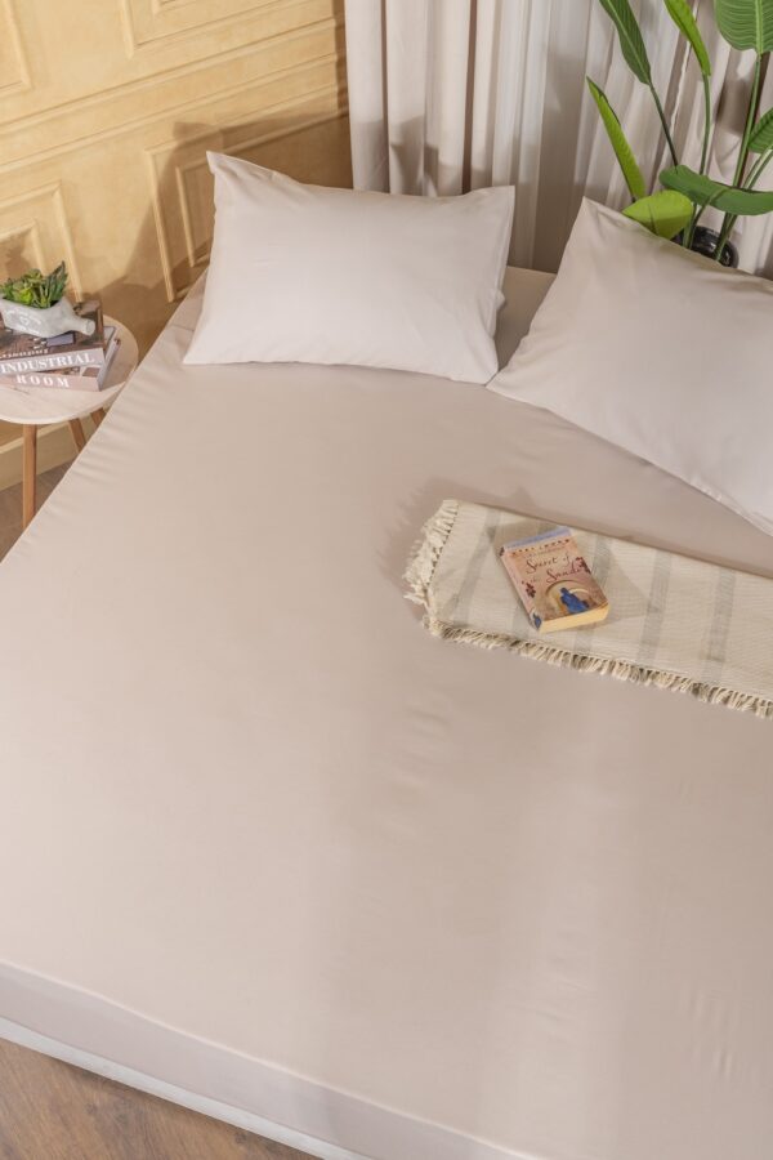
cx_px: 386
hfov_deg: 35.1
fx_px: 1224
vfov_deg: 50.7
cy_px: 580
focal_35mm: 38
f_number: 13
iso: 80
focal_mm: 38
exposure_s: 1/160
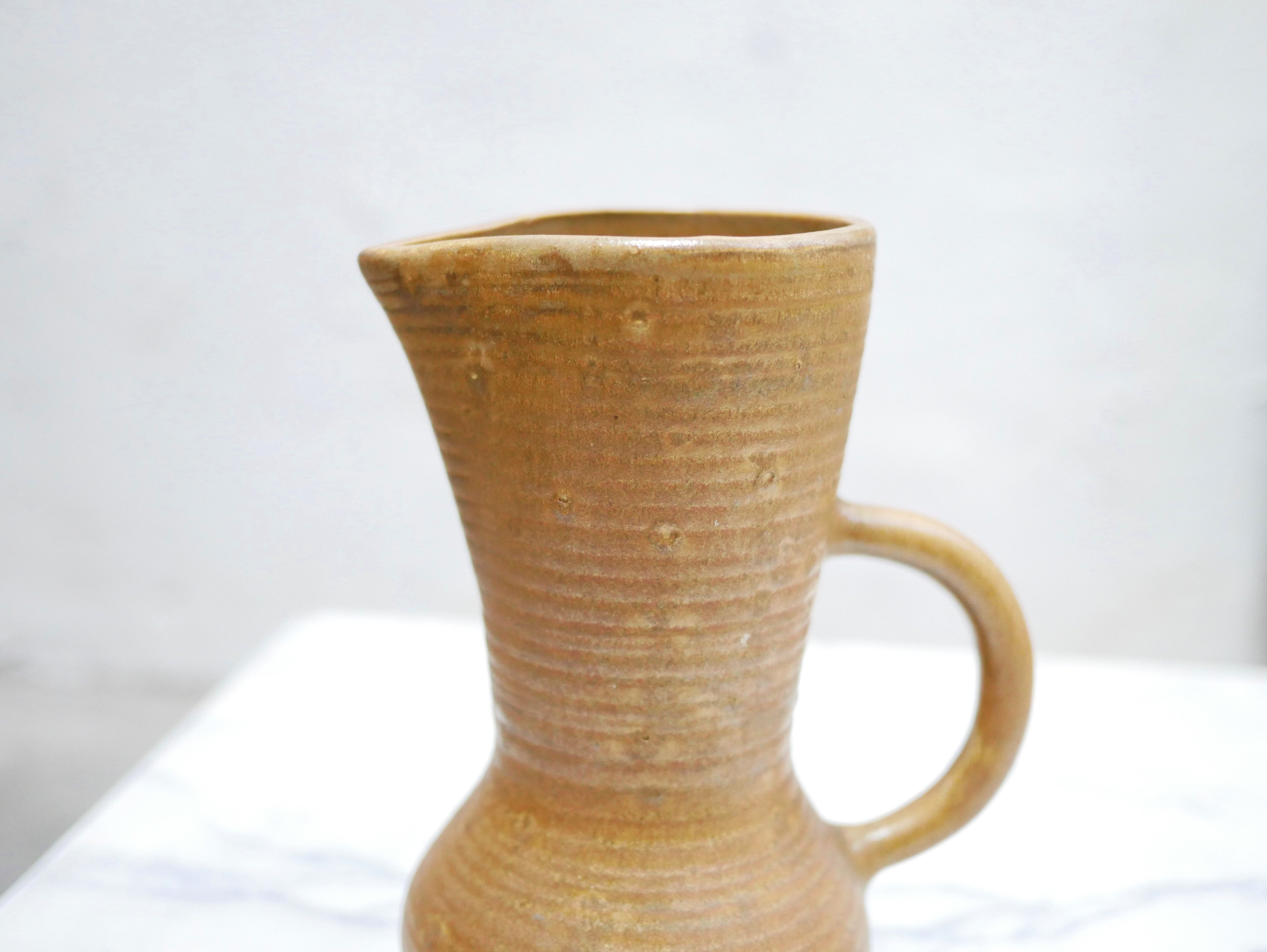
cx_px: 634
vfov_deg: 36.0
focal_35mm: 40
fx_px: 1465
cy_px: 476
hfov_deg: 46.8
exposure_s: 1/60
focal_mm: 20
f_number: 1.7
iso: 1600
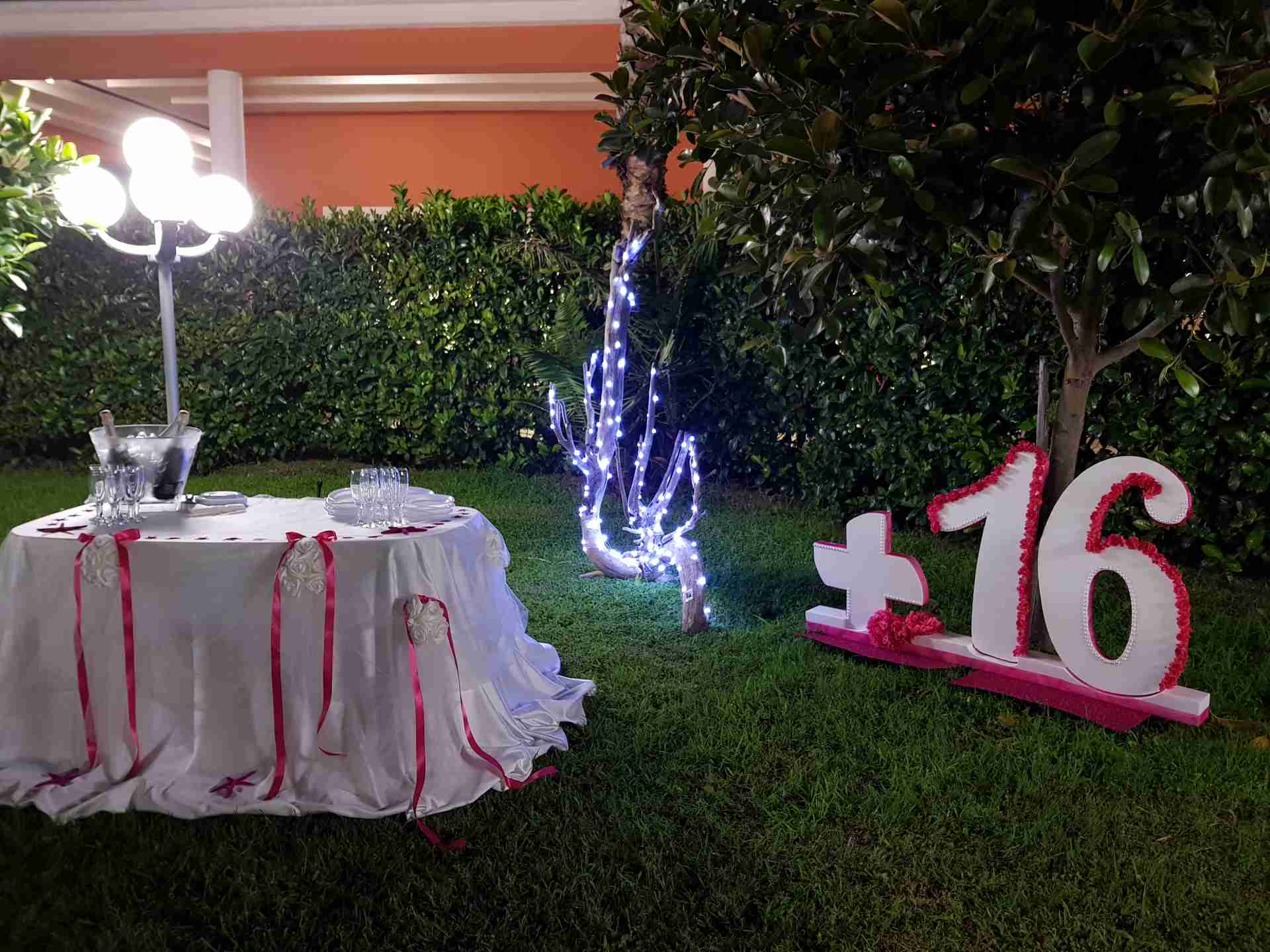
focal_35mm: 26
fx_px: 954
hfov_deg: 67.3
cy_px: 476
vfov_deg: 53.1
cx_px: 635
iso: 200
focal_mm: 4.2
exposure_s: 1/10
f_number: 1.7
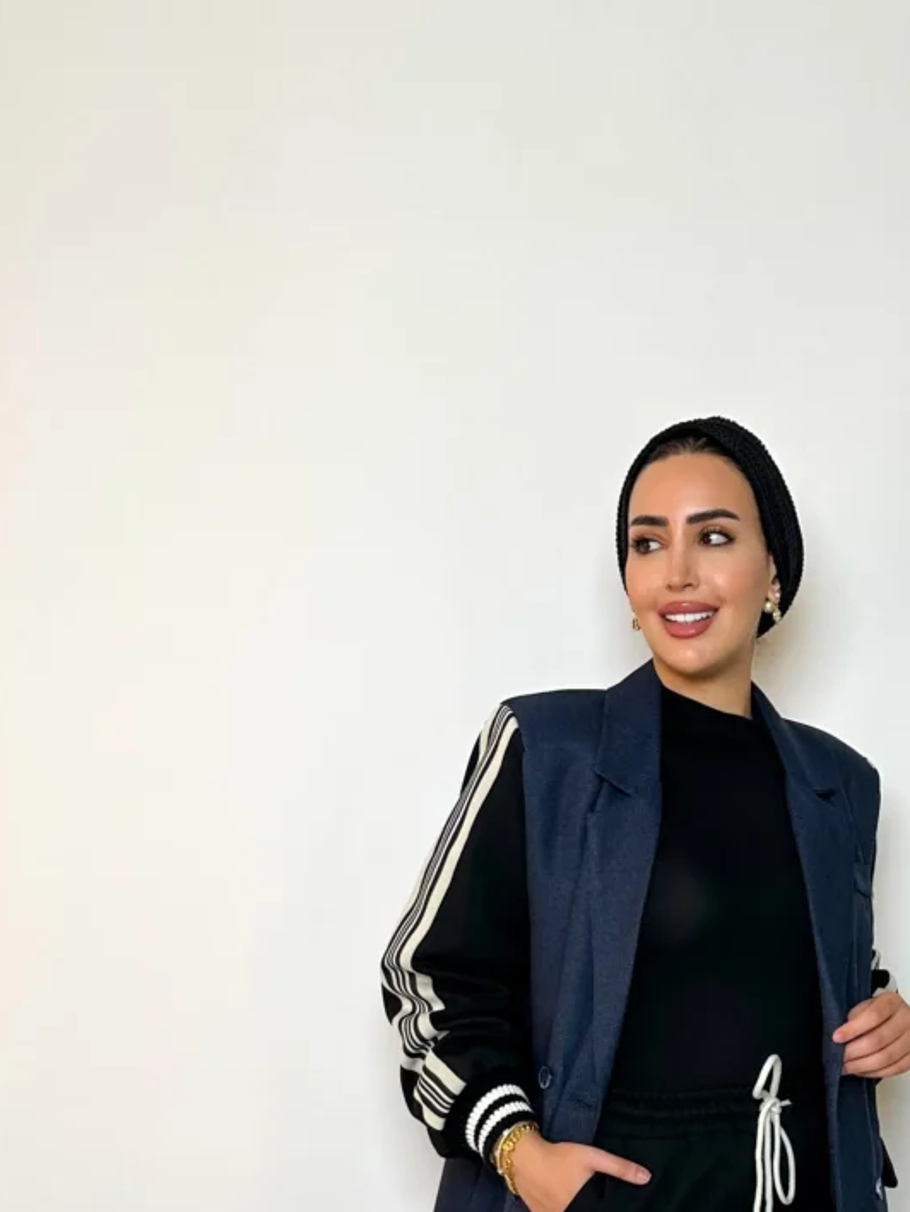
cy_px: 1067
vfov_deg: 34.9
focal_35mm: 52
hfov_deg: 27.6
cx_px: 693
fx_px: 1822
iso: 64
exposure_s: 1/120
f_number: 1.8
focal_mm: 6.86
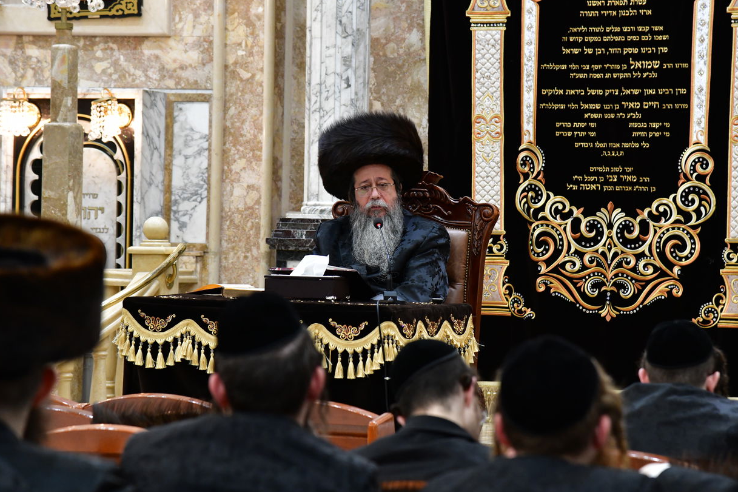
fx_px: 2828
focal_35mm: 138
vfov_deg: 9.9
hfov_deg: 14.9
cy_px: 211
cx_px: 398
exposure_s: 1/100
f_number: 5.6
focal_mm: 120
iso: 2500
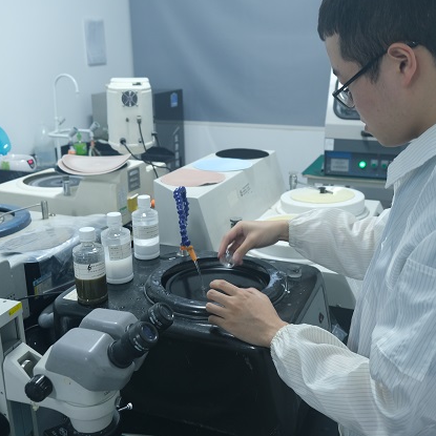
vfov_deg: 43.9
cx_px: 243
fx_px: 541
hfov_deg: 43.8
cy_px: 213
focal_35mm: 38
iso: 640
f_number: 3.6
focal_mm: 19
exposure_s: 1/27
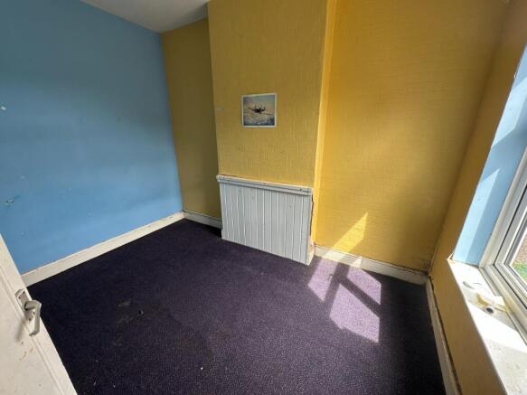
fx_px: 213
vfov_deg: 85.7
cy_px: 198
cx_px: 264
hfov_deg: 102.1
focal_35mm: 14
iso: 50
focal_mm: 2.22
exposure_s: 1/99
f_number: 2.2
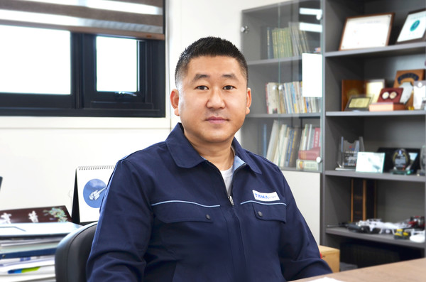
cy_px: 141
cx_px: 213
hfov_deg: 46.5
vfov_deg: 31.7
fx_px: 496
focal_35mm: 42
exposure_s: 1/30
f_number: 4.5
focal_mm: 28
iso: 160
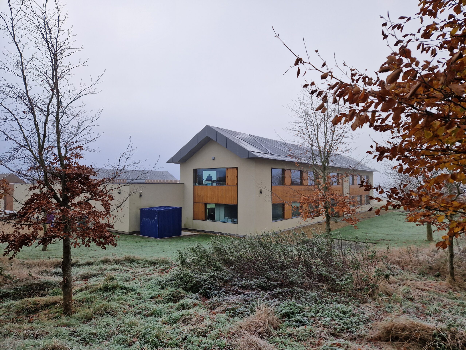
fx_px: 310
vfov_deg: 58.9
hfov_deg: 73.9
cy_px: 175
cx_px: 233
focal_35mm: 23
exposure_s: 1/650
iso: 50
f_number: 1.8
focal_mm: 5.4
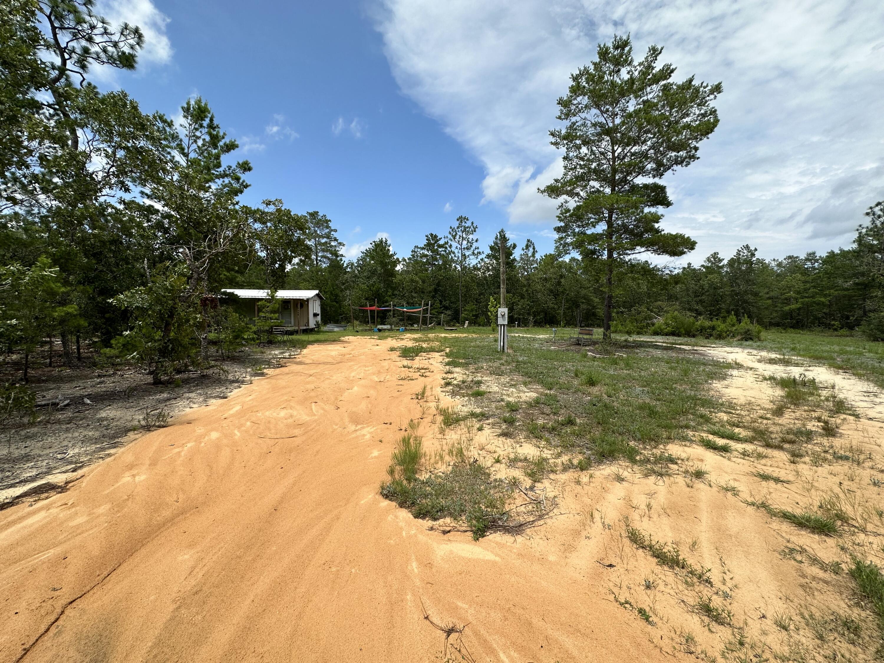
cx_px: 442
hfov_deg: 102.1
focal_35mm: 14
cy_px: 332
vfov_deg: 85.7
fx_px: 358
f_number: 2.2
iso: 40
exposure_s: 1/2020
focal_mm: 2.22
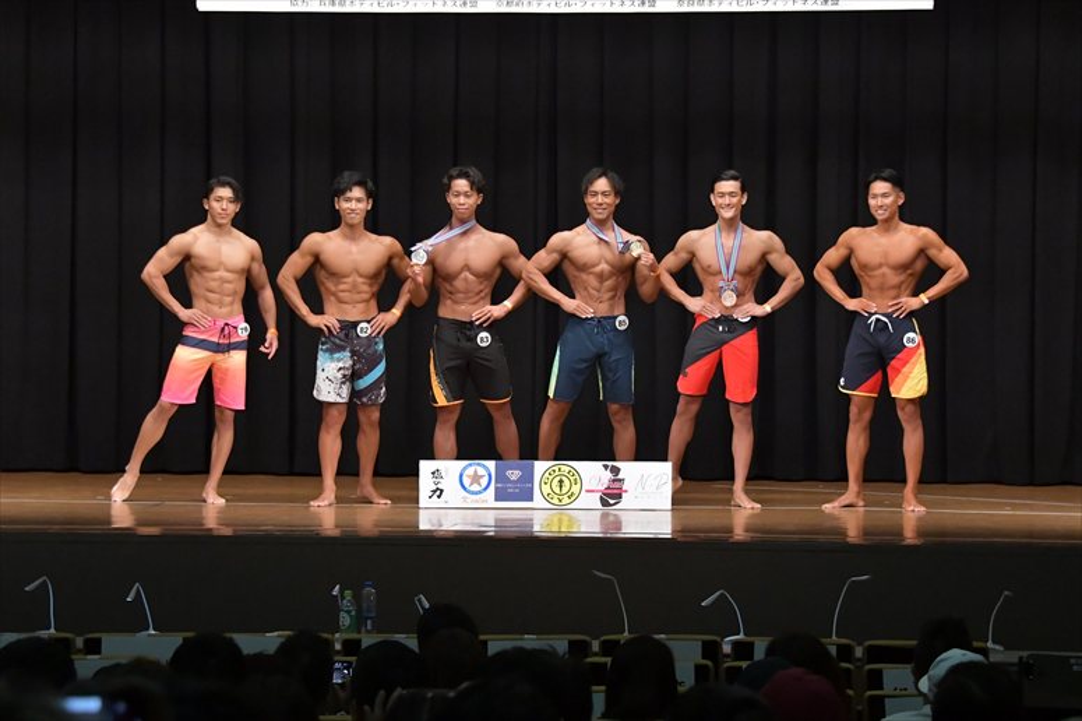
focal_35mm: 123
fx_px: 3695
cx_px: 541
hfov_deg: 16.7
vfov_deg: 11.1
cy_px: 360
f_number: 5.6
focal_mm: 82
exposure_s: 1/400
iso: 6400
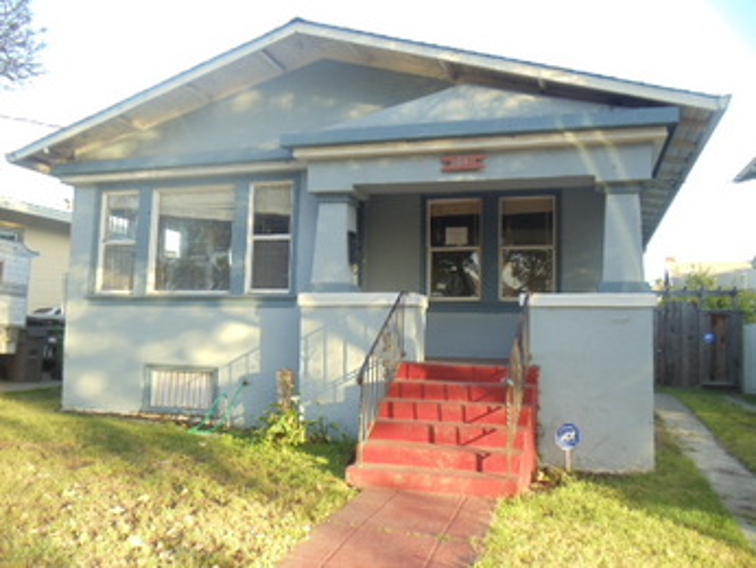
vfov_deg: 32.9
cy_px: 284
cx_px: 378
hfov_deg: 42.9
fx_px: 962
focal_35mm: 44
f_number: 3.5
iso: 80
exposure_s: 1/50
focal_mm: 6
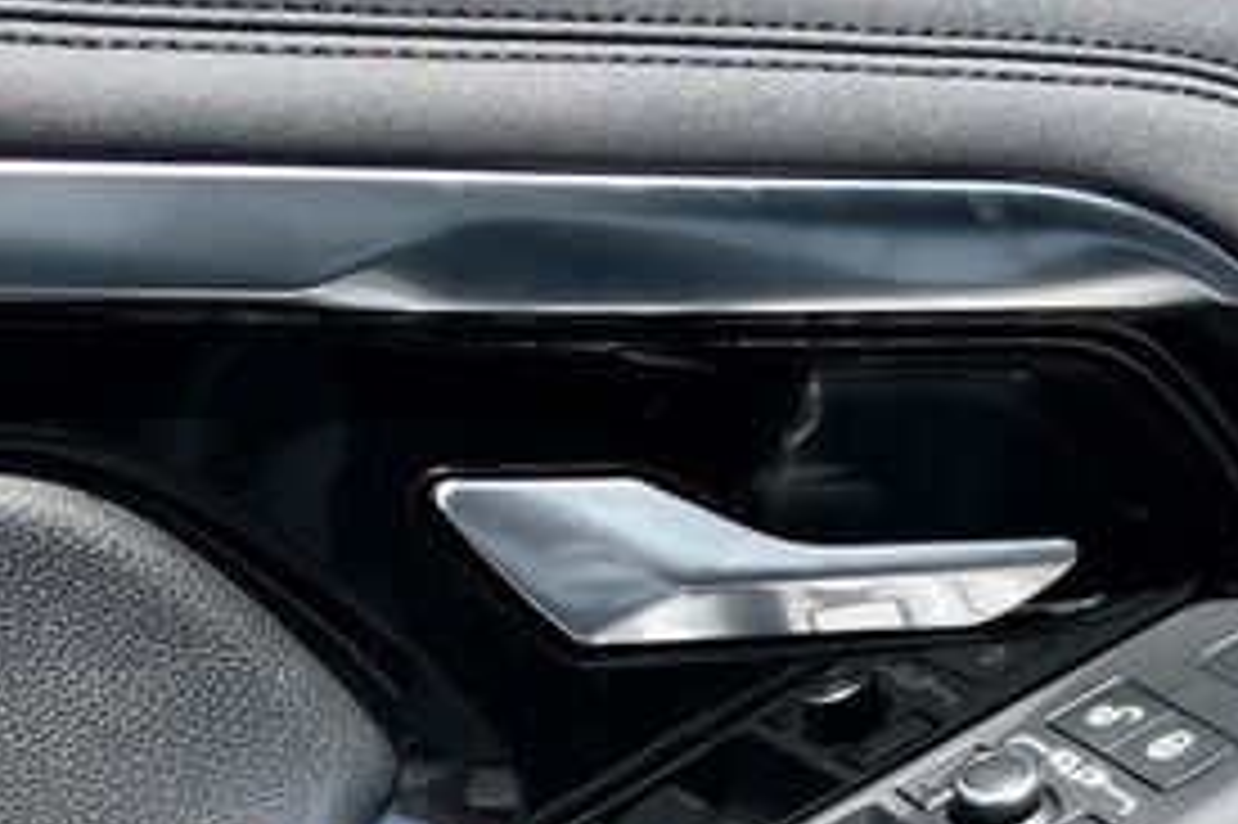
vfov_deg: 16.9
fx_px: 2681
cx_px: 680
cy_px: 905
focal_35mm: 78
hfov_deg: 26.0
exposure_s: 1/419
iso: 20
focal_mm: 4
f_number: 1.8
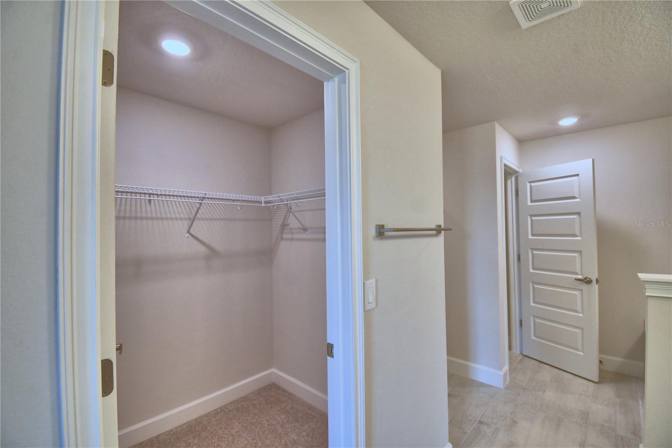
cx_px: 336
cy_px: 224
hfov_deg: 100.4
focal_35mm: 15
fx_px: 280
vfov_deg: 77.3
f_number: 4.5
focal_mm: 10
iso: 400
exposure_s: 1/60
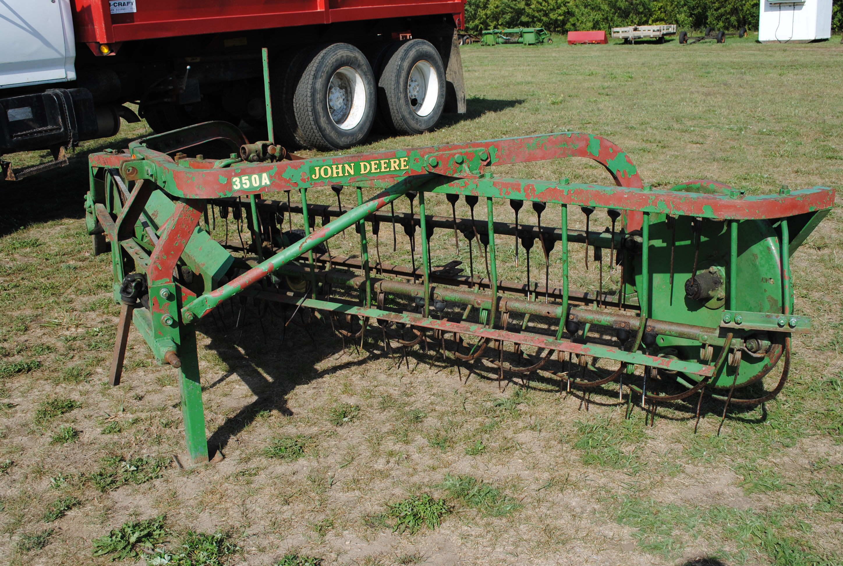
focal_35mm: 36
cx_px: 422
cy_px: 283
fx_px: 845
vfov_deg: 37.0
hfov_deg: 53.0
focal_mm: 24
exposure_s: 1/250
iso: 100
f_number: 8
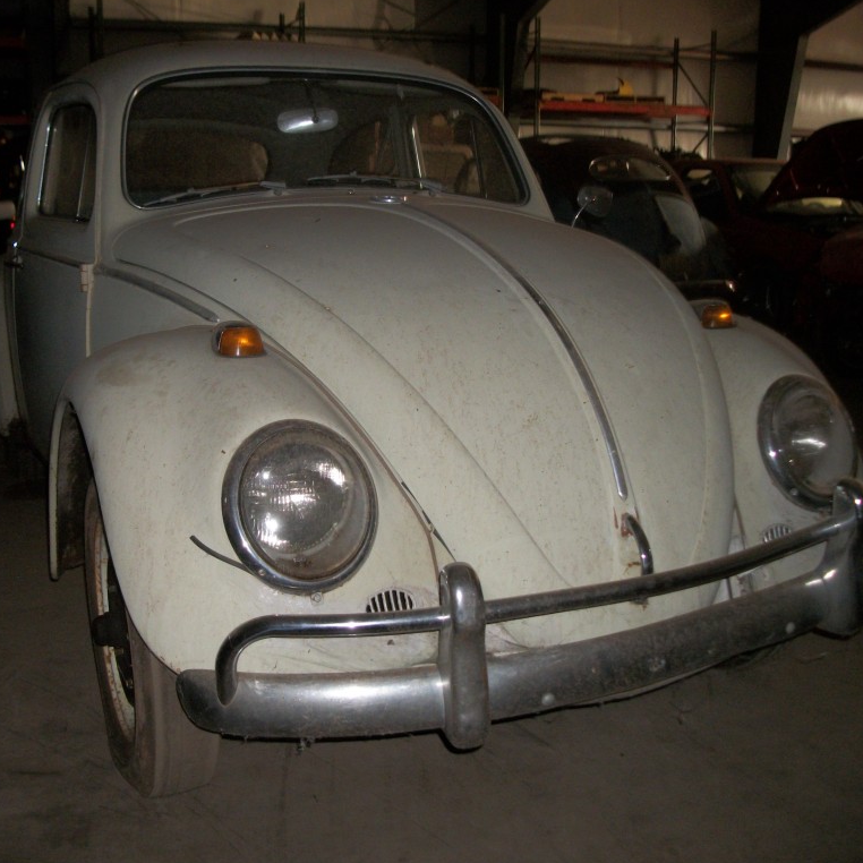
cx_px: 375
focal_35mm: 38
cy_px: 432
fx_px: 1072
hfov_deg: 43.8
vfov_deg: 43.9
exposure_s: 1/30
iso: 160
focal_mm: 5.7
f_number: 2.9
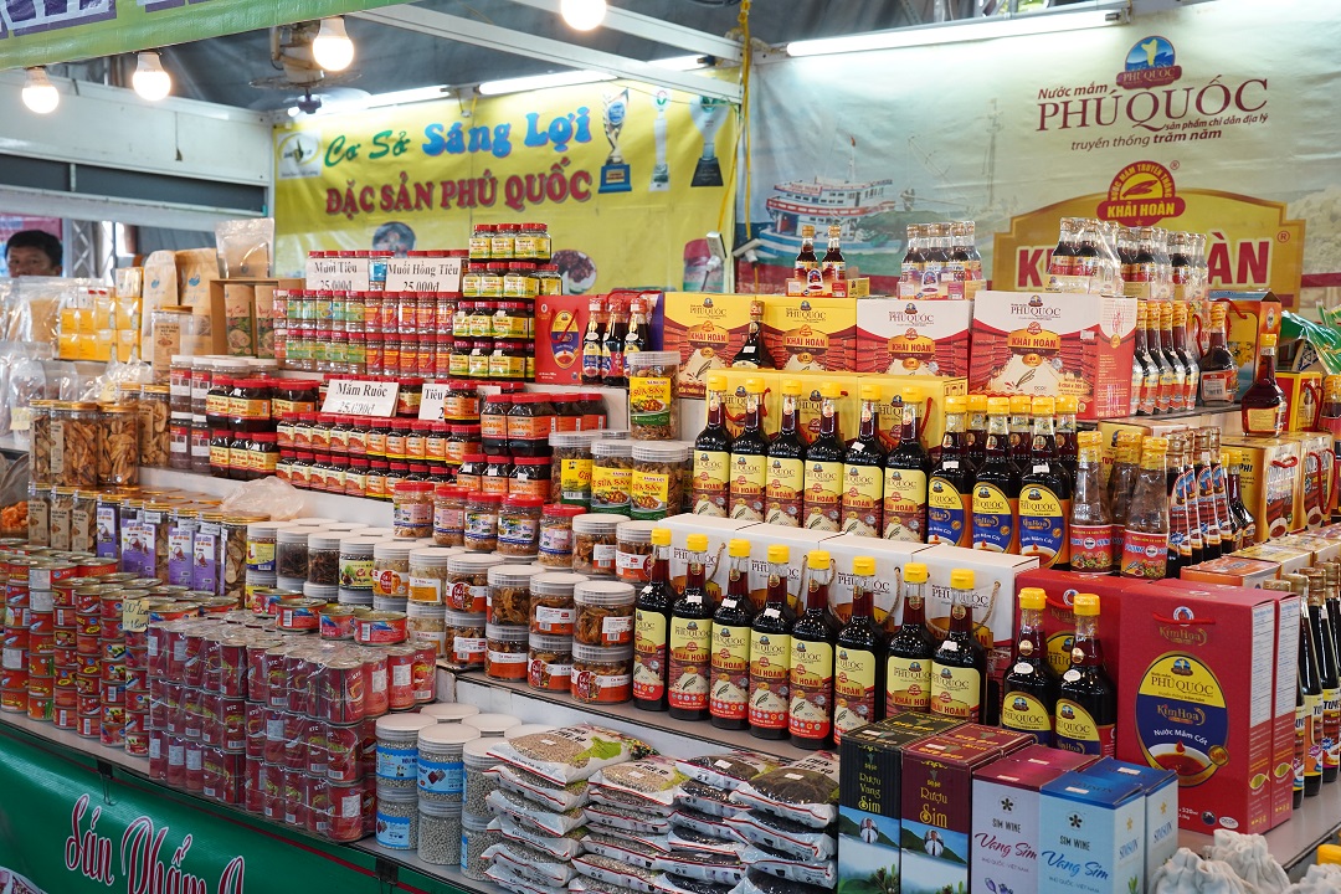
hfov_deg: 49.6
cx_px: 670
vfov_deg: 34.2
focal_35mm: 39
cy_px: 447
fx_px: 1453
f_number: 6.3
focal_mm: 39
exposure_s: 1/160
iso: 3200
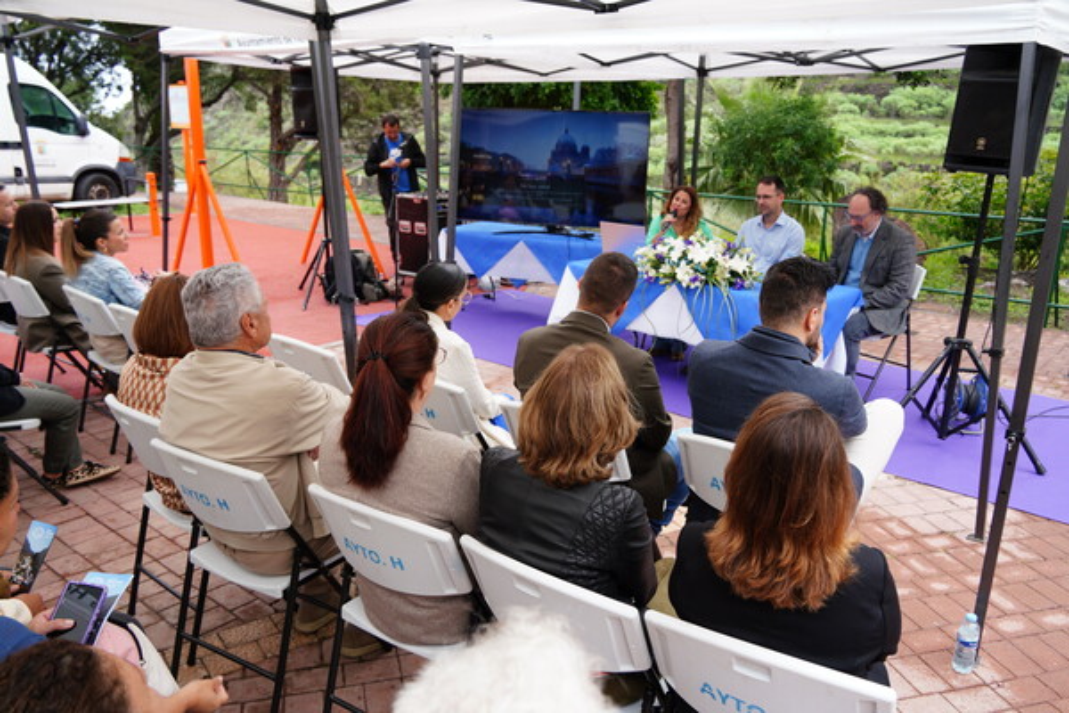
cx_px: 534
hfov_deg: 65.5
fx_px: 831
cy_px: 356
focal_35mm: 28
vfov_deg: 46.4
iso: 200
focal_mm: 28
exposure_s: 1/125
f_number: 5
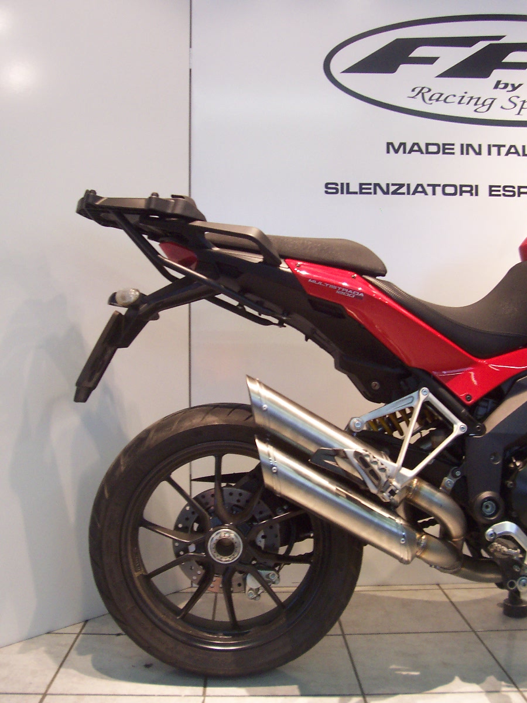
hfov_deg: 38.7
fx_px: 751
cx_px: 264
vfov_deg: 50.1
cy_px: 352
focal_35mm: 37
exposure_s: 1/30
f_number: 2.8
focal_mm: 5.6
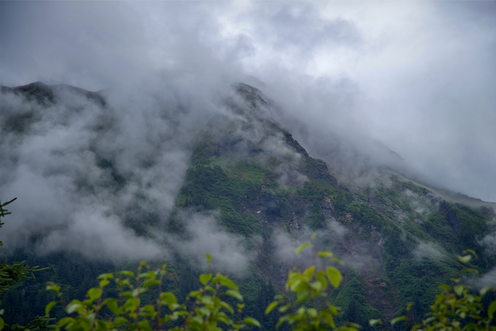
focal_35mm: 120
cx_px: 248
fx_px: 1654
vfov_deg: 11.4
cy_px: 166
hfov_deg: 17.1
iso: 100
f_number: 6.3
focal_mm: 120
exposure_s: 1/250
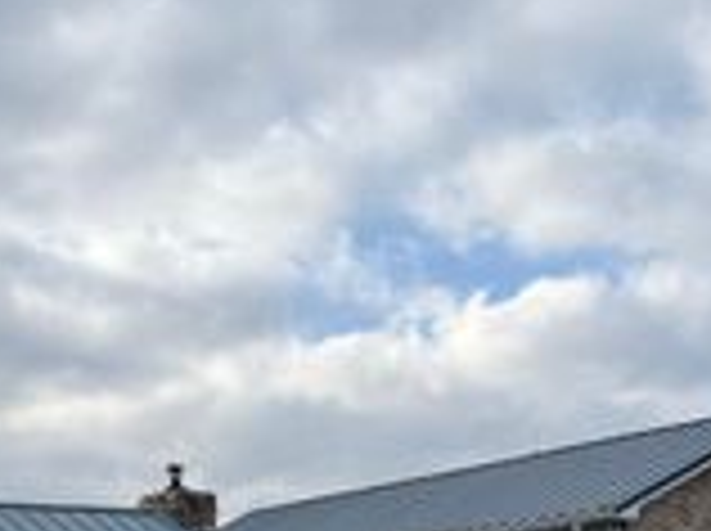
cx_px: 81
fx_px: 1559
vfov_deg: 17.7
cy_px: 745
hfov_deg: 25.0
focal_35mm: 76
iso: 80
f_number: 1.78
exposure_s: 1/3953
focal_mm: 6.76
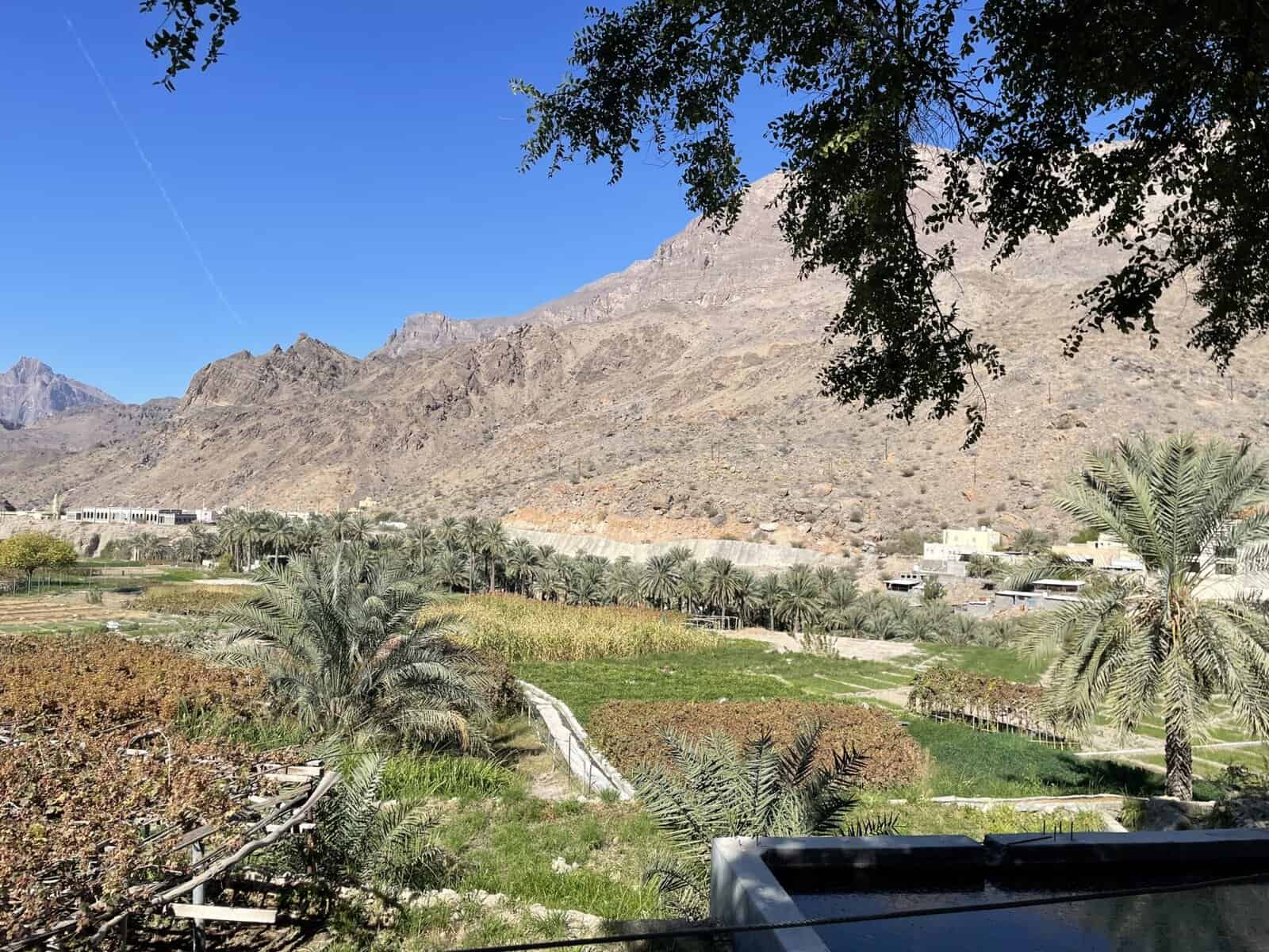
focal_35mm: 26
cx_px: 634
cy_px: 476
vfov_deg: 53.1
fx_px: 953
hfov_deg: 67.3
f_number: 1.6
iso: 32
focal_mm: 4.2
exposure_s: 1/3300
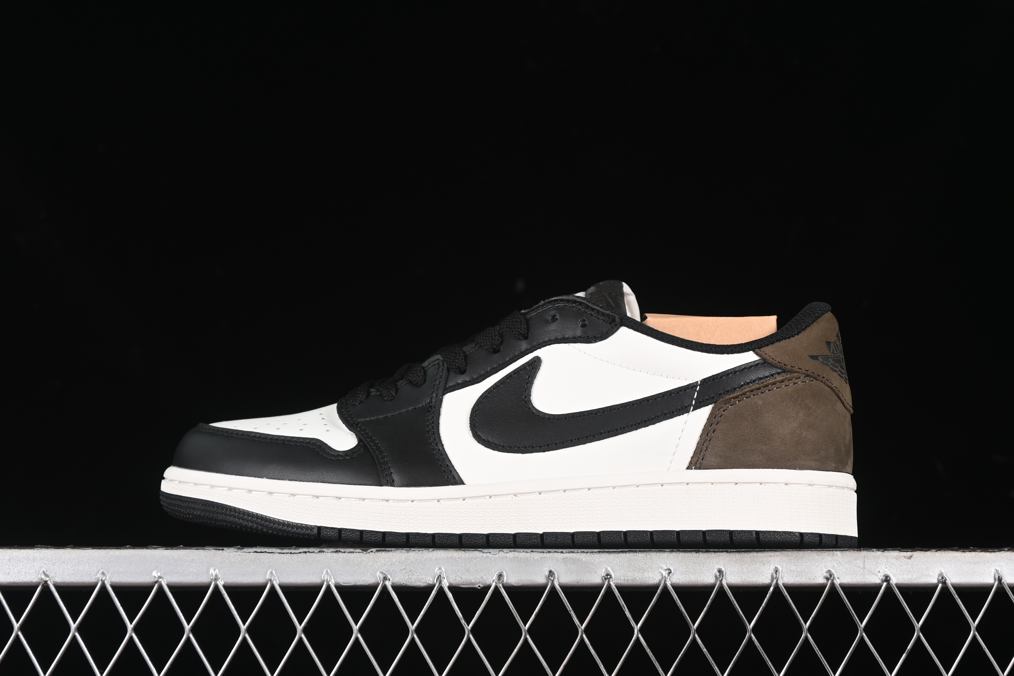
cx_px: 507
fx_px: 2112
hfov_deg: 27.0
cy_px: 338
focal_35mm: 75
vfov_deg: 18.2
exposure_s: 1/60
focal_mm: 50
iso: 160
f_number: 6.3
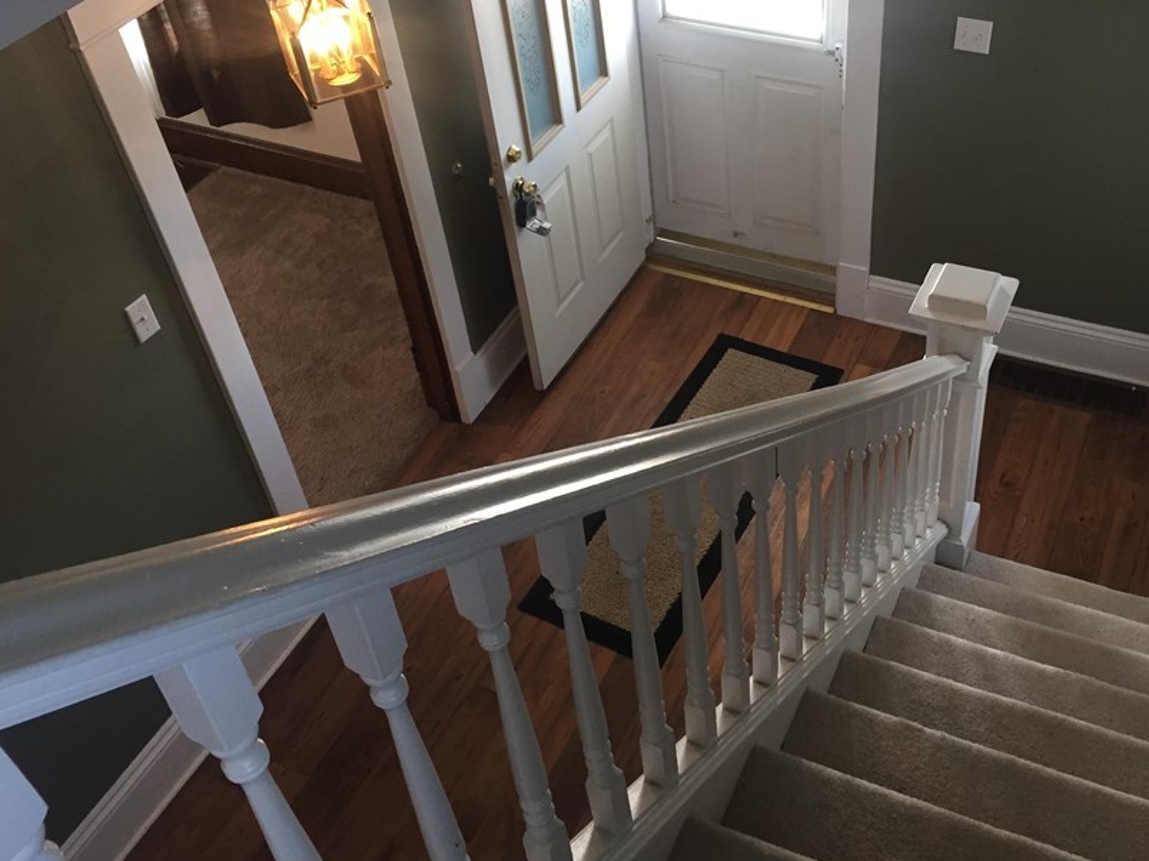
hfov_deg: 49.9
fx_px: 1228
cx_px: 670
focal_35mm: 37
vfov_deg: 38.6
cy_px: 376
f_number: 2.2
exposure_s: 1/30
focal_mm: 4.15
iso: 50
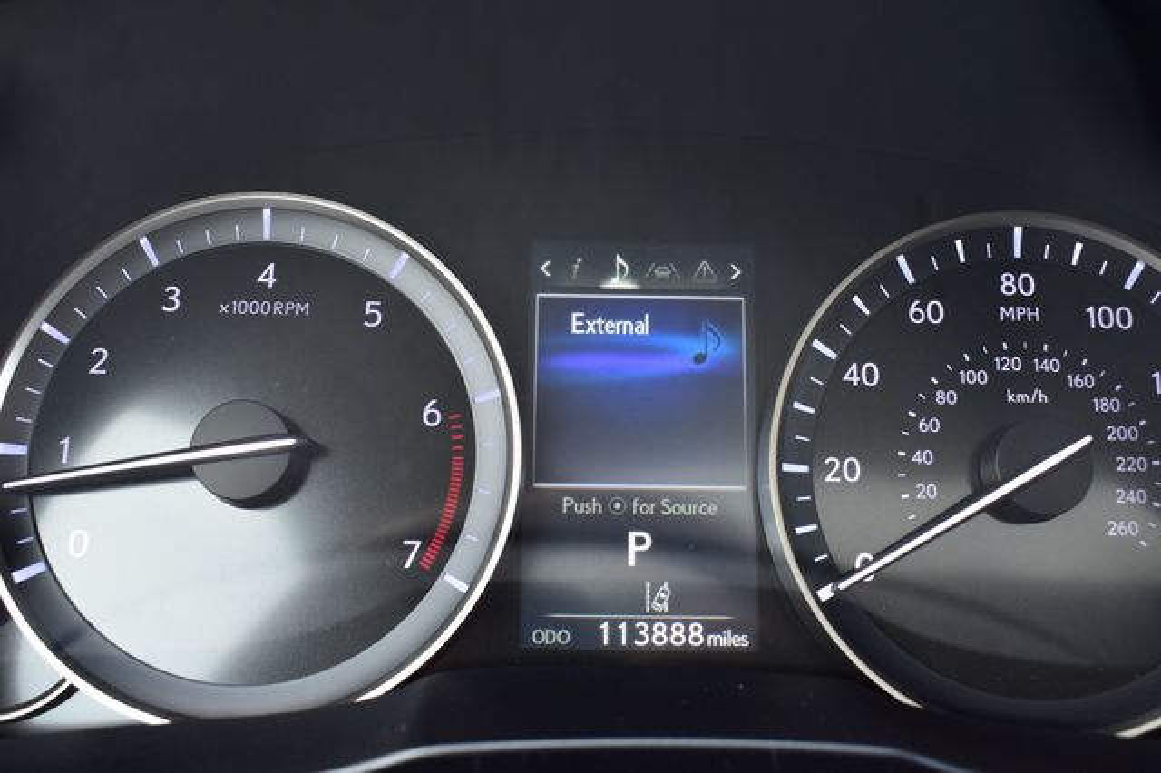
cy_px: 386
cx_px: 580
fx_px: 1209
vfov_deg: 35.5
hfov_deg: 51.3
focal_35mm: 38
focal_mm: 25
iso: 400
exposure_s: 1/30
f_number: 7.1
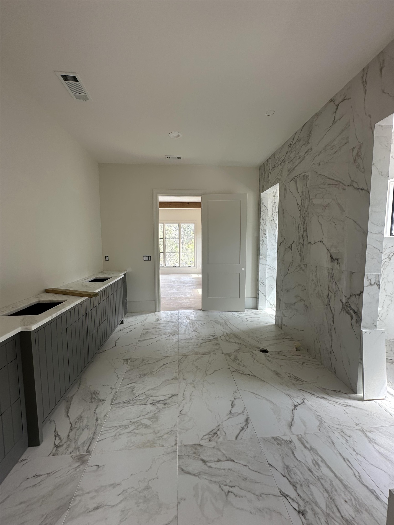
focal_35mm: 14
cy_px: 262
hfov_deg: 85.7
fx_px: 212
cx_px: 197
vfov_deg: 102.1
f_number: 2.2
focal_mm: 2.22
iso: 40
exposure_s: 1/99
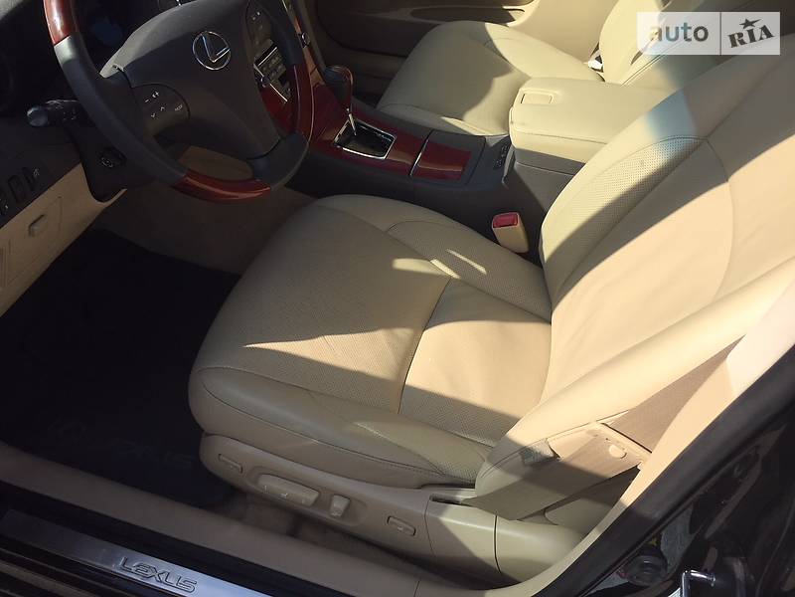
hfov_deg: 61.7
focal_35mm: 29
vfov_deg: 48.2
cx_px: 398
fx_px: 666
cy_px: 298
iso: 32
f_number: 2.2
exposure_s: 1/1364
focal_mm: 4.2
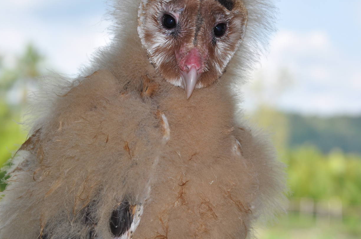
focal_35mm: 168
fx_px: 1682
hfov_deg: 12.2
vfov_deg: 8.1
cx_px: 189
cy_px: 106
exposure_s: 1/200
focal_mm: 86
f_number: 10
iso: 200
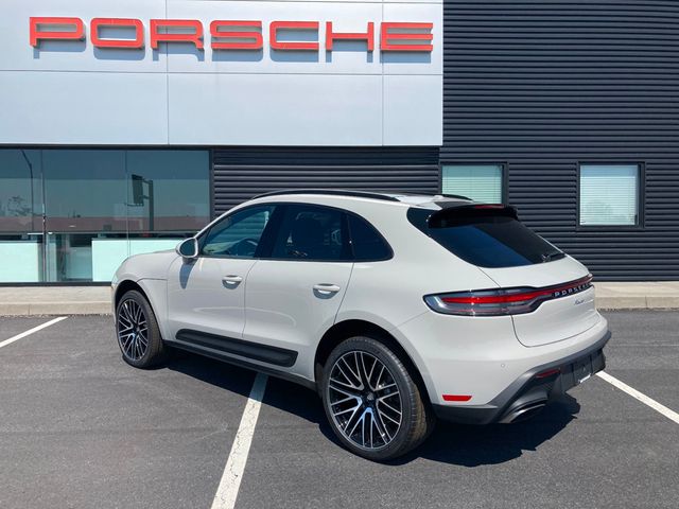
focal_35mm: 28
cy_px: 254
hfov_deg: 63.4
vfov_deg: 49.7
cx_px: 340
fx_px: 549
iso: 20
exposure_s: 1/2825
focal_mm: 3.99
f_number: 1.8
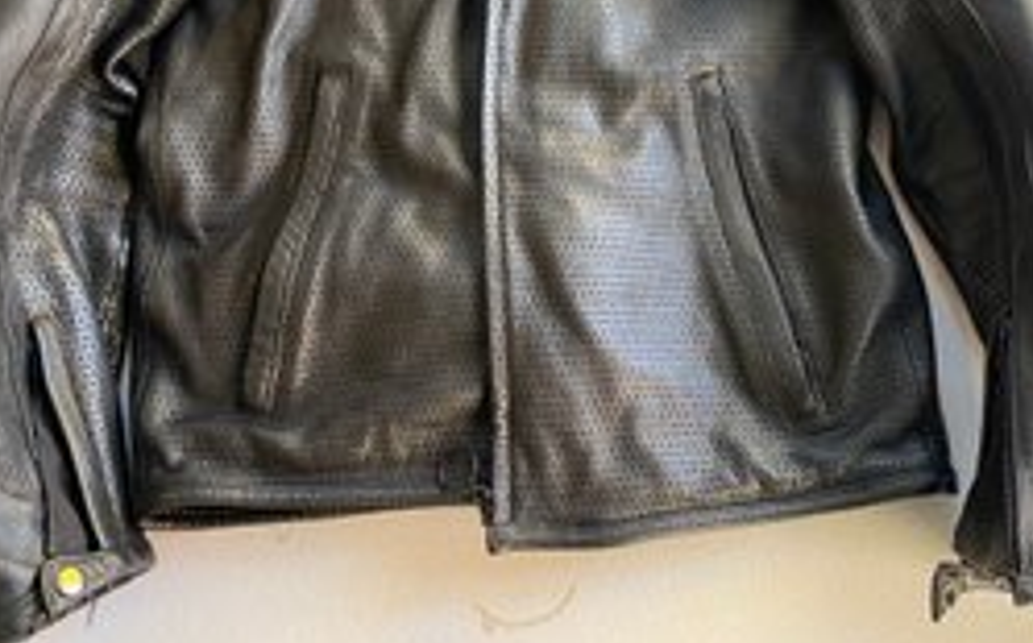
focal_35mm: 38
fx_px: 1069
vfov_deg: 32.6
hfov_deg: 51.5
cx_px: 562
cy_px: 131
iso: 320
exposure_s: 1/40
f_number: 1.8
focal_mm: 4.25
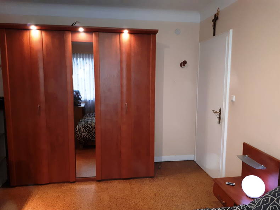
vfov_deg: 51.3
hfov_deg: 65.3
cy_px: 105
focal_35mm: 27
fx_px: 218
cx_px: 140
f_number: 1.9
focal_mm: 3.6
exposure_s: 1/33
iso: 200
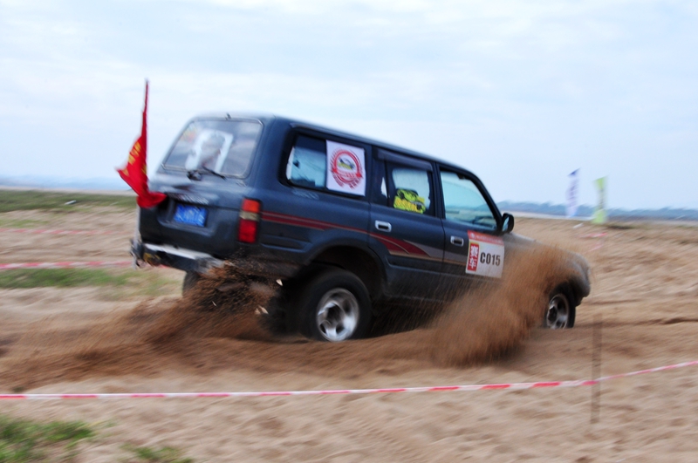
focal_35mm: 39
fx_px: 755
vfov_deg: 34.1
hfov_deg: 49.6
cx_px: 349
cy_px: 232
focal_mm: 26
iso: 250
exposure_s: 1/60
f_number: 25
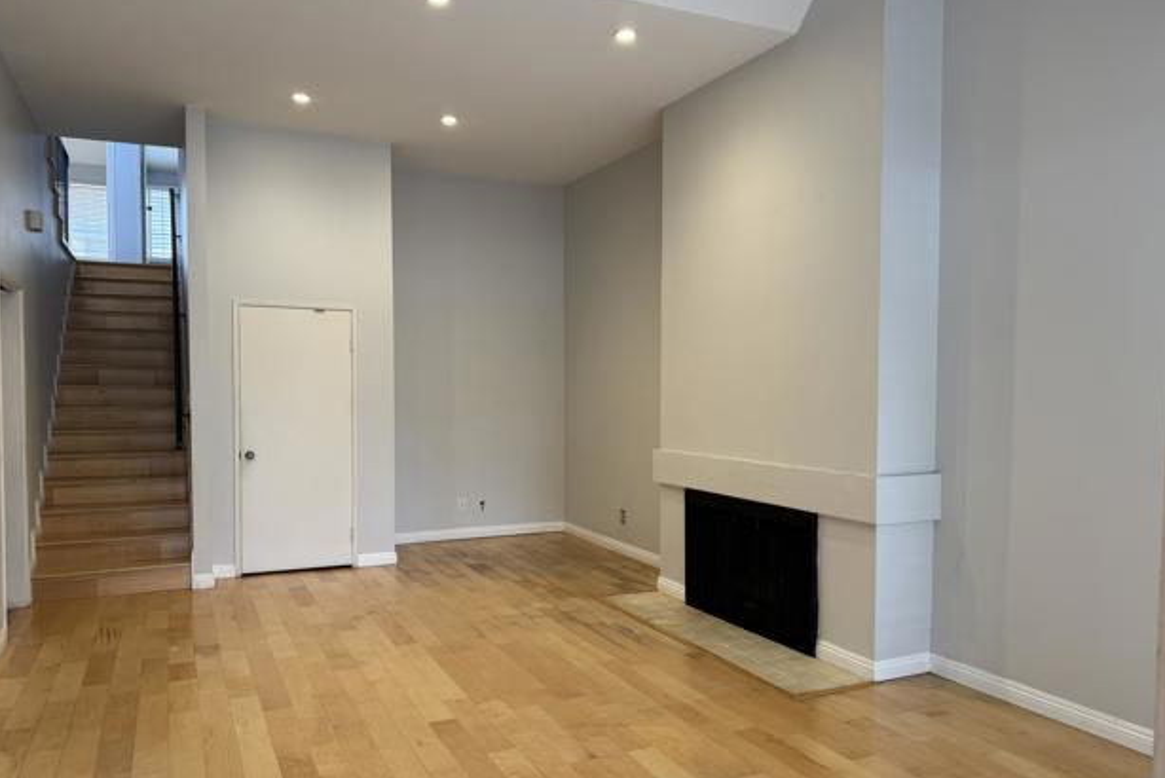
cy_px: 416
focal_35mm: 26
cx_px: 562
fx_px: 842
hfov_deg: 69.3
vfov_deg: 49.6
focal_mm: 6.76
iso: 125
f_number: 1.78
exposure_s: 1/60
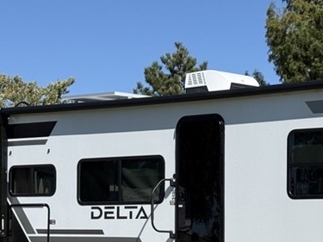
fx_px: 1194
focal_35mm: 128
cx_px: 360
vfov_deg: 11.5
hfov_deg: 15.0
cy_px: 216
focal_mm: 6.76
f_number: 1.78
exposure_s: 1/6024
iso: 64
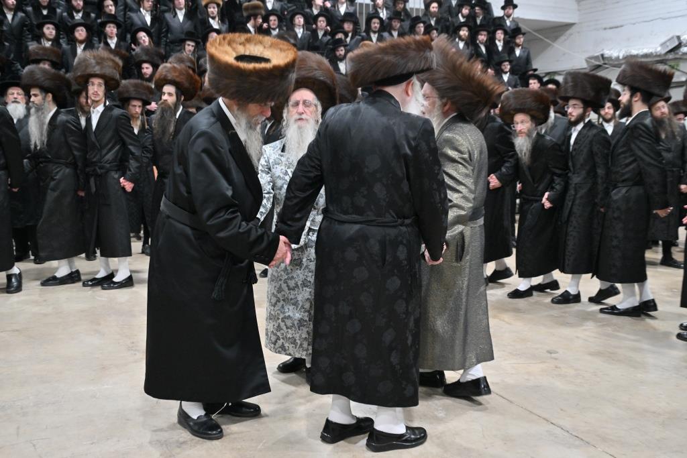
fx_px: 706
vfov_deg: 36.0
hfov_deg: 51.9
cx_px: 344
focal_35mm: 37
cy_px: 229
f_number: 4
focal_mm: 37
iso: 1600
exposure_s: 1/200
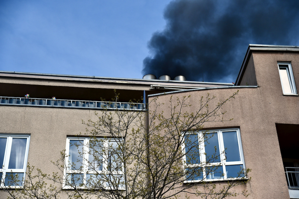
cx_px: 150
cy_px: 100
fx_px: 648
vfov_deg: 17.5
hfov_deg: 26.0
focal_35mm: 78
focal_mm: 78
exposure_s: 1/8000
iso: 1800
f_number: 5.6
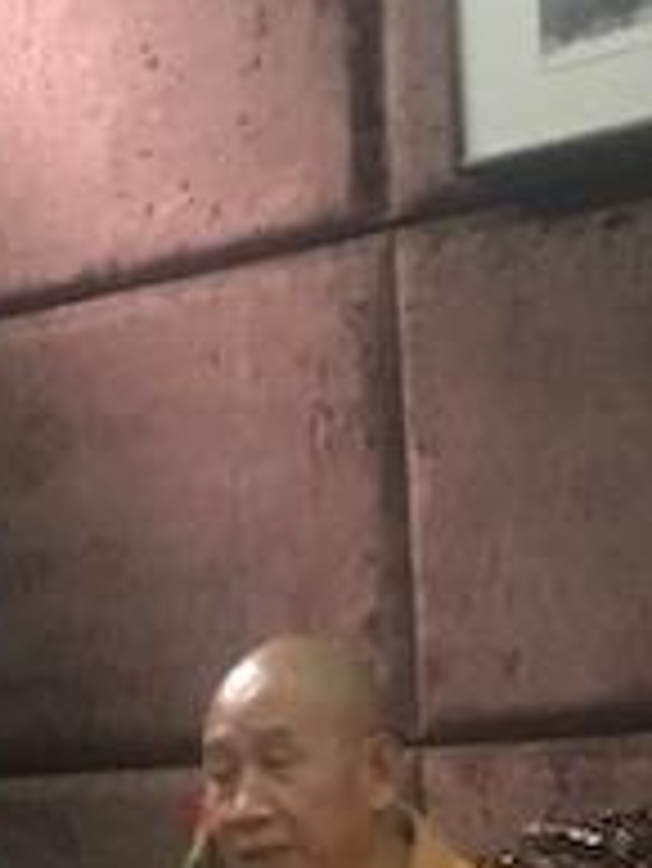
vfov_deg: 13.1
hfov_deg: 9.6
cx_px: -319
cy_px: 612
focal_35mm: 150
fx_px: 3763
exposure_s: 1/8
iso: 160
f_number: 2.2
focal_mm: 4.15
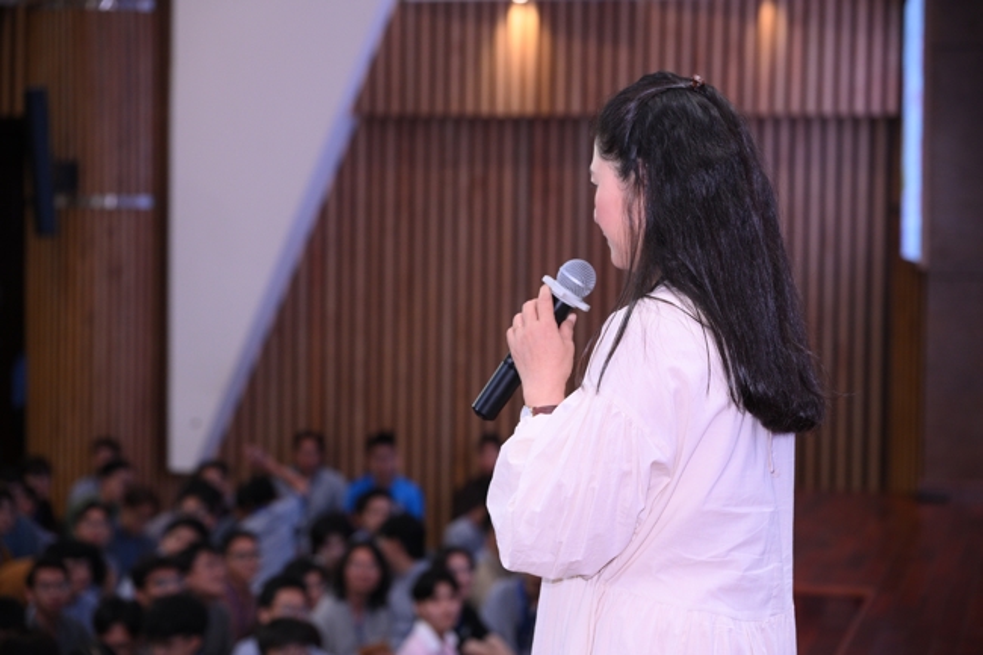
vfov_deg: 17.1
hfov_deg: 25.4
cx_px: 492
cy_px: 328
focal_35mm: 80
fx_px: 2184
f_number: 4
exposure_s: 1/200
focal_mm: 80
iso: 2000
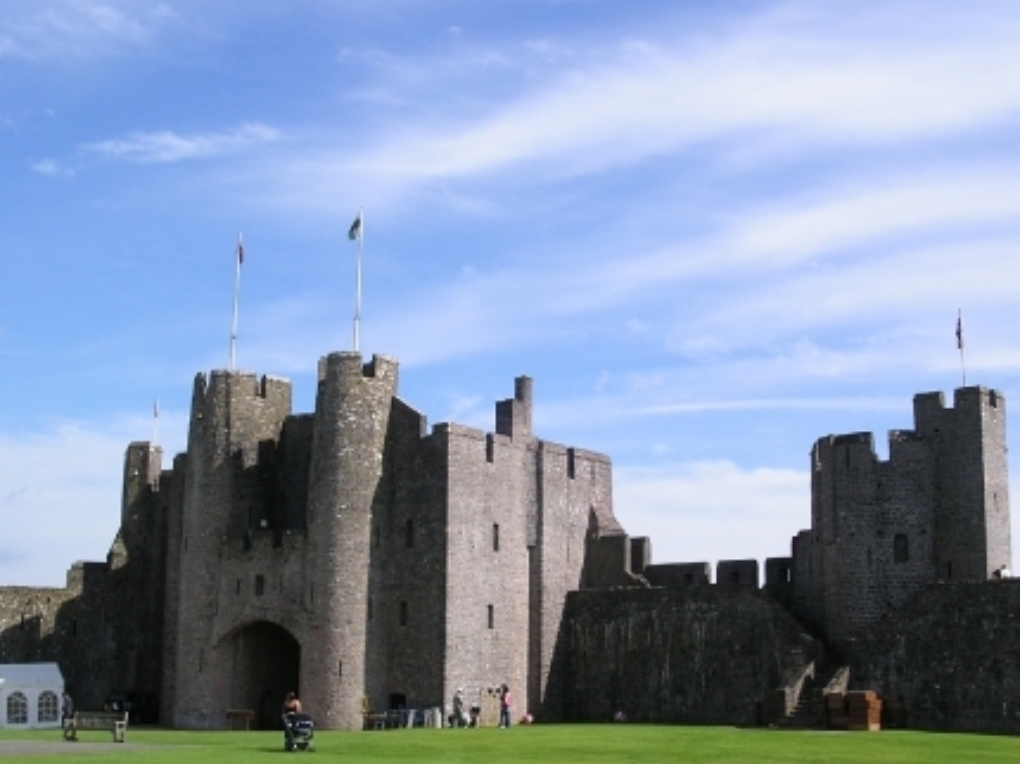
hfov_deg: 36.2
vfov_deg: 27.5
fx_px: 1561
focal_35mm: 53
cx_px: 524
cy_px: 428
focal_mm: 7.8
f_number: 5.6
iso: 100
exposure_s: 1/750
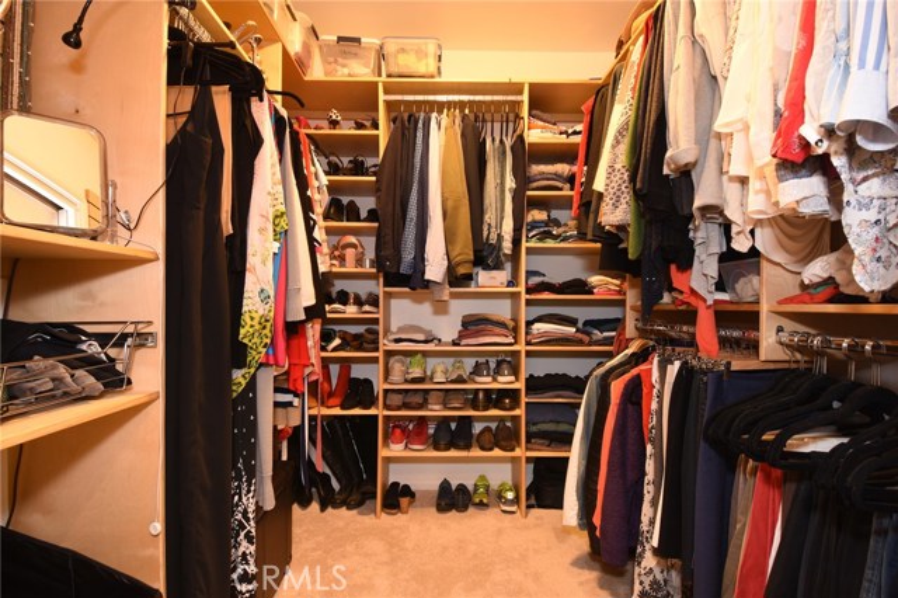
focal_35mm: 18
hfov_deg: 90.0
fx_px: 449
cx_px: 449
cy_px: 299
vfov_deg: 67.3
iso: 320
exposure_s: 1/2
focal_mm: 12
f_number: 8
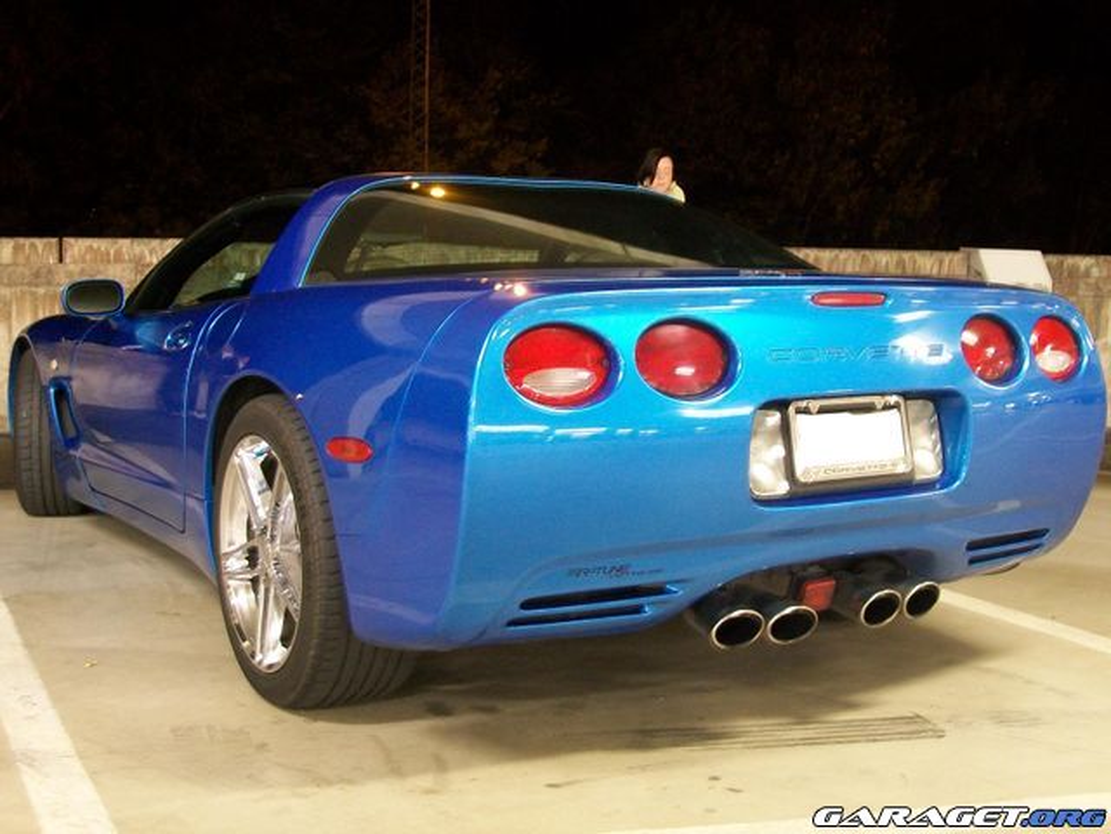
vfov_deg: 32.2
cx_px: 556
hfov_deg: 42.1
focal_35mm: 45
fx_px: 1444
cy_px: 417
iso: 160
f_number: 3
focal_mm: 7.6
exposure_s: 1/3
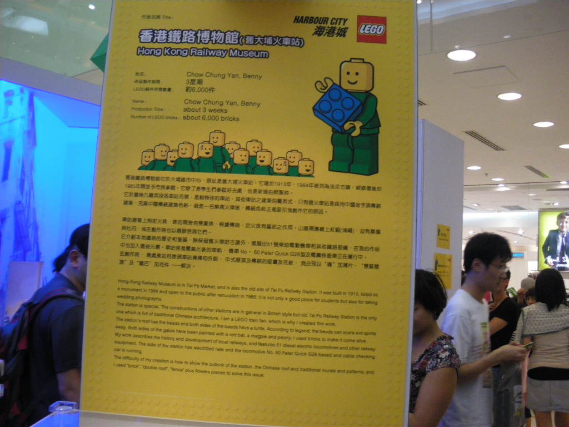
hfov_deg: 51.4
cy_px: 214
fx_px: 592
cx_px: 284
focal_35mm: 36
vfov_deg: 39.7
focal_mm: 6.3
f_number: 3.5
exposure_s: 1/80
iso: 400
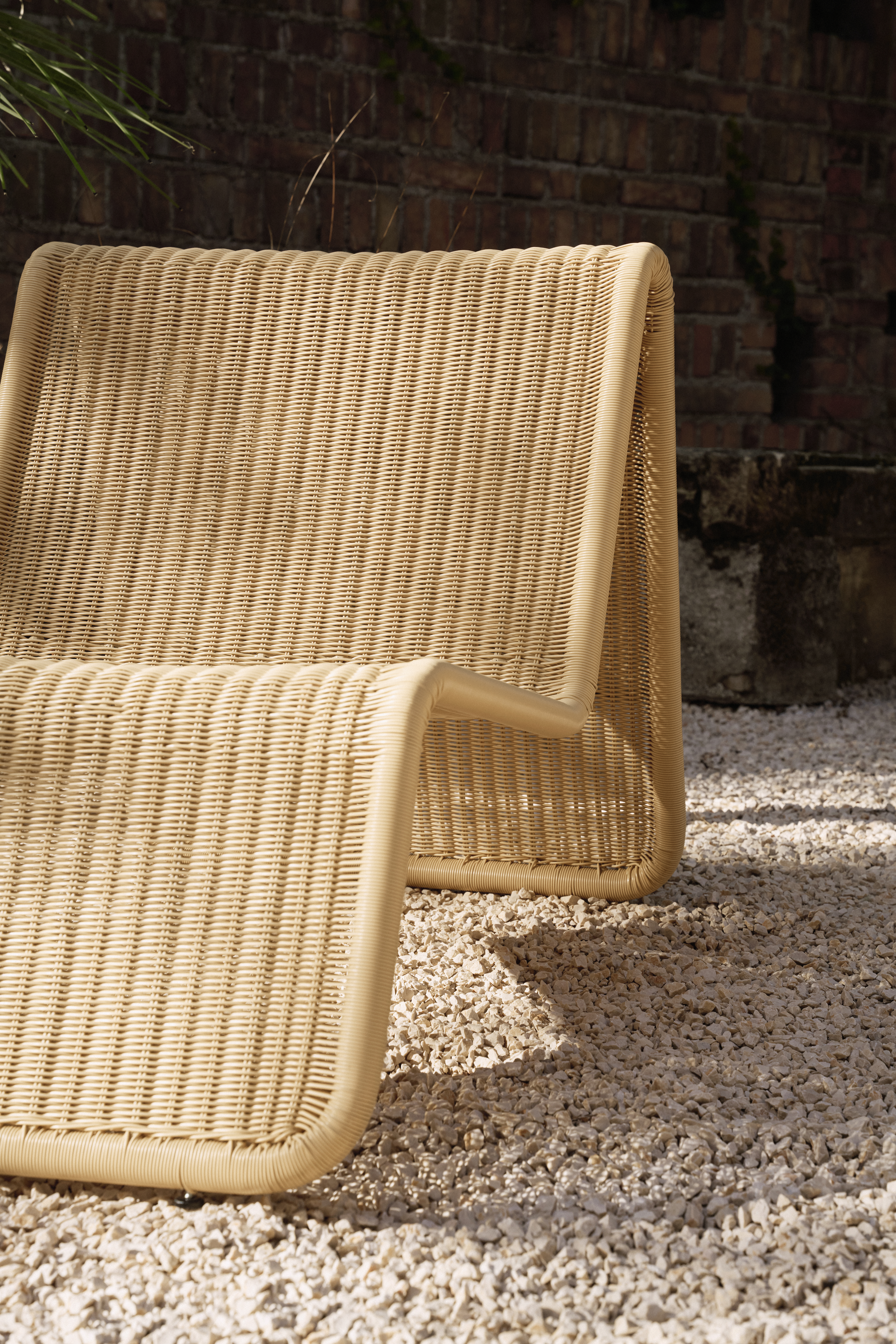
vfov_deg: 28.8
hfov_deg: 19.5
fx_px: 2613
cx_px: 448
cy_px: 672
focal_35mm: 70
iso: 320
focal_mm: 70
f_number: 8
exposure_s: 1/500
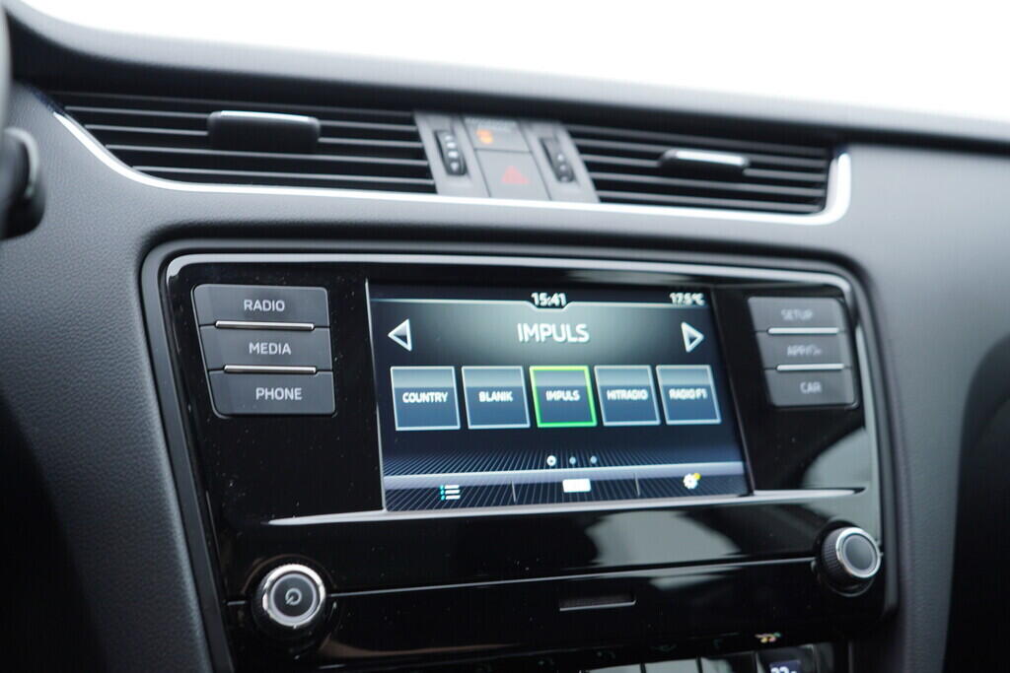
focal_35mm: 36
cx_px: 505
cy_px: 336
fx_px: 1010
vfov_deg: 36.9
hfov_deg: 53.1
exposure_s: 1/40
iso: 160
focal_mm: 24
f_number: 2.8
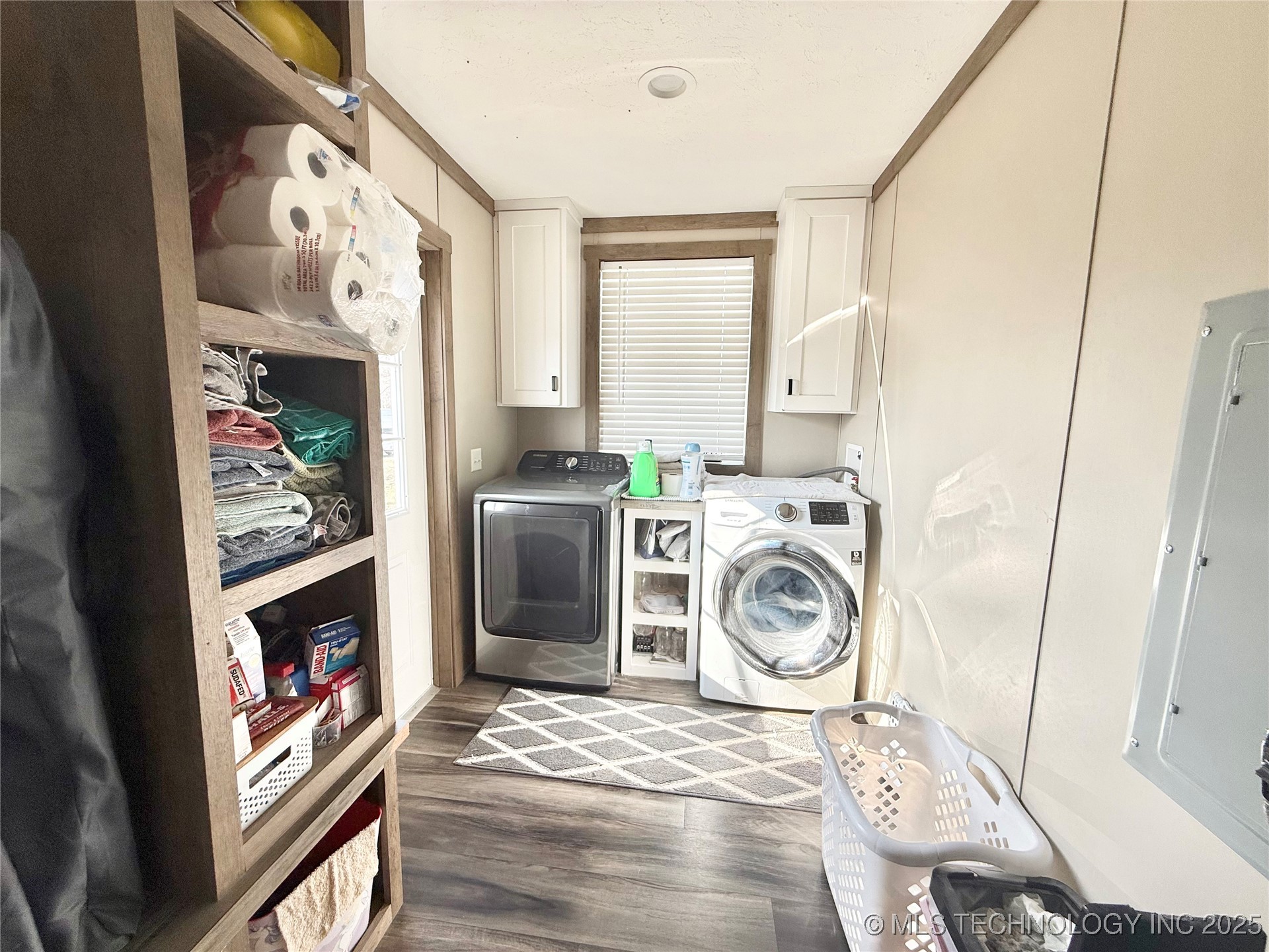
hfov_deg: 102.1
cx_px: 634
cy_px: 476
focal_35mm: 14
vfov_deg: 85.7
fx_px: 513
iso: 64
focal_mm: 2.22
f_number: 2.2
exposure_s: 1/188
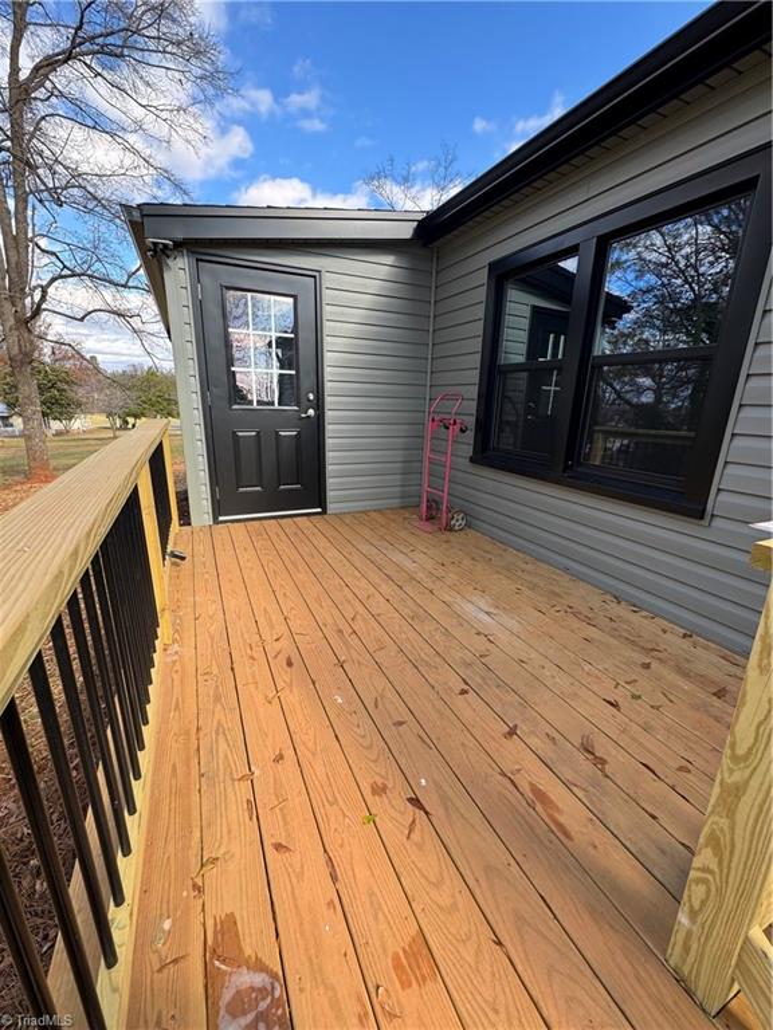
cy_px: 515
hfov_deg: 85.7
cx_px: 386
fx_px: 417
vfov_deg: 102.1
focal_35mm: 14
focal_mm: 2.22
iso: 40
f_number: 2.2
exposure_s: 1/232
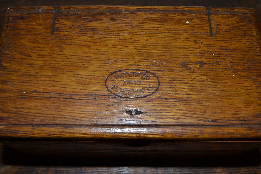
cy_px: 87
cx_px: 130
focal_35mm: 36
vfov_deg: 36.9
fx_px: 261
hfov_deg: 53.1
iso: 100
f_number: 8
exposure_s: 1/60
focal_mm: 24
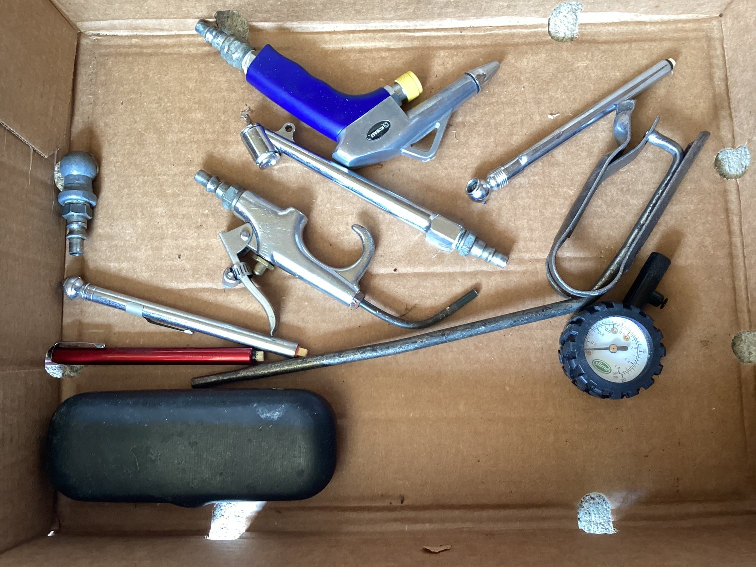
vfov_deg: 45.4
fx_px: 677
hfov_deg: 58.3
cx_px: 378
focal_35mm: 31
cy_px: 284
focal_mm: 3.3
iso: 200
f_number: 2.4
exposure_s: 1/50
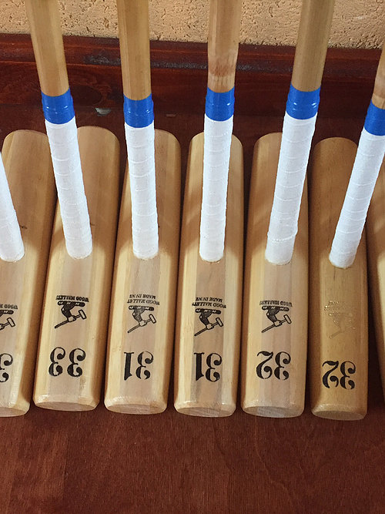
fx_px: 430
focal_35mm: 29
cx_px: 192
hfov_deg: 48.2
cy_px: 257
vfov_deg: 61.7
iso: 250
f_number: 2.2
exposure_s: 1/17
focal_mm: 4.15
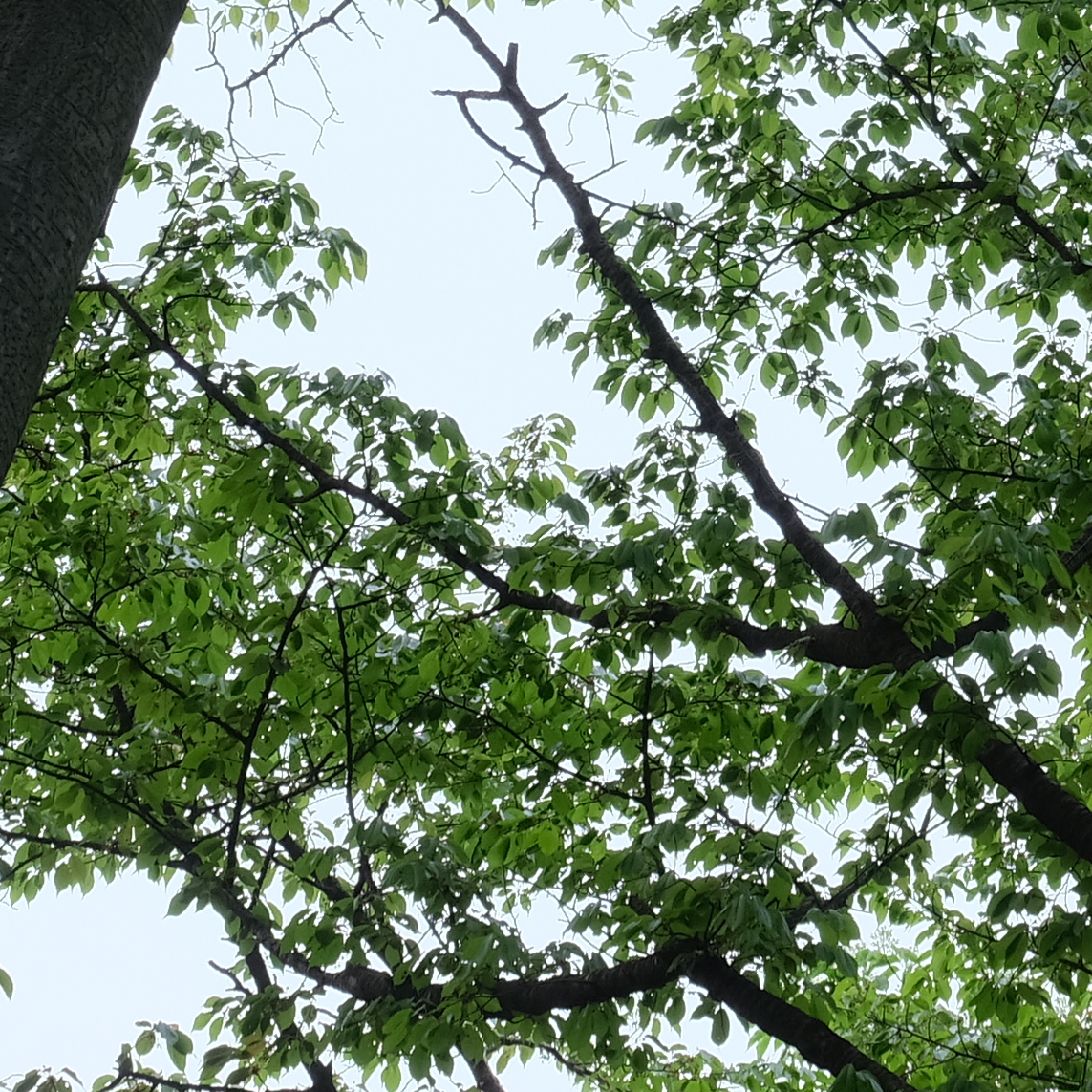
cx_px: 1417
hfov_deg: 8.0
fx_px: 7745
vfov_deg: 7.5
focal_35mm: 217
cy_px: -1569
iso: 400
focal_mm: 43.3
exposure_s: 1/18
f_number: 11
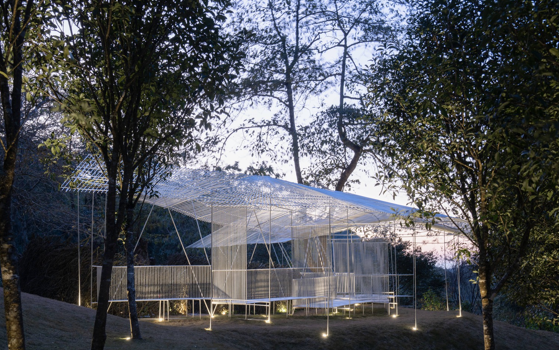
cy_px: 248
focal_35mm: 52
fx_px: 792
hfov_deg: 38.8
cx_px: 242
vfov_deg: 24.7
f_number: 8
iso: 100
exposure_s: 2.5
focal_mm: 38
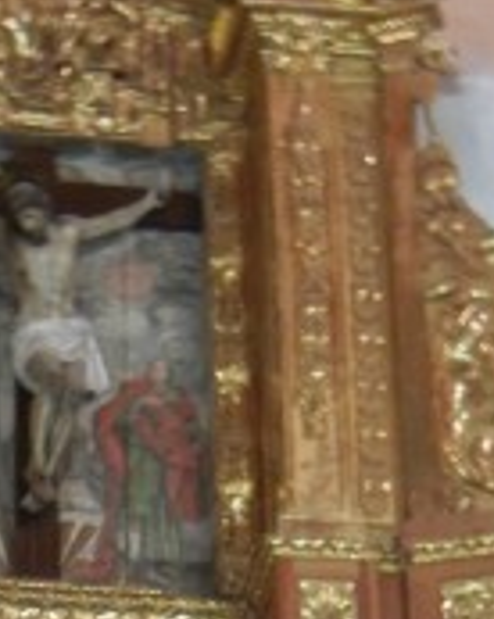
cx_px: 43
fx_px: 3570
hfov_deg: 7.9
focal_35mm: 195
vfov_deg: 9.6
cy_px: 991
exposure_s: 1/2.2
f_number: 3.8
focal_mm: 8.1
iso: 400
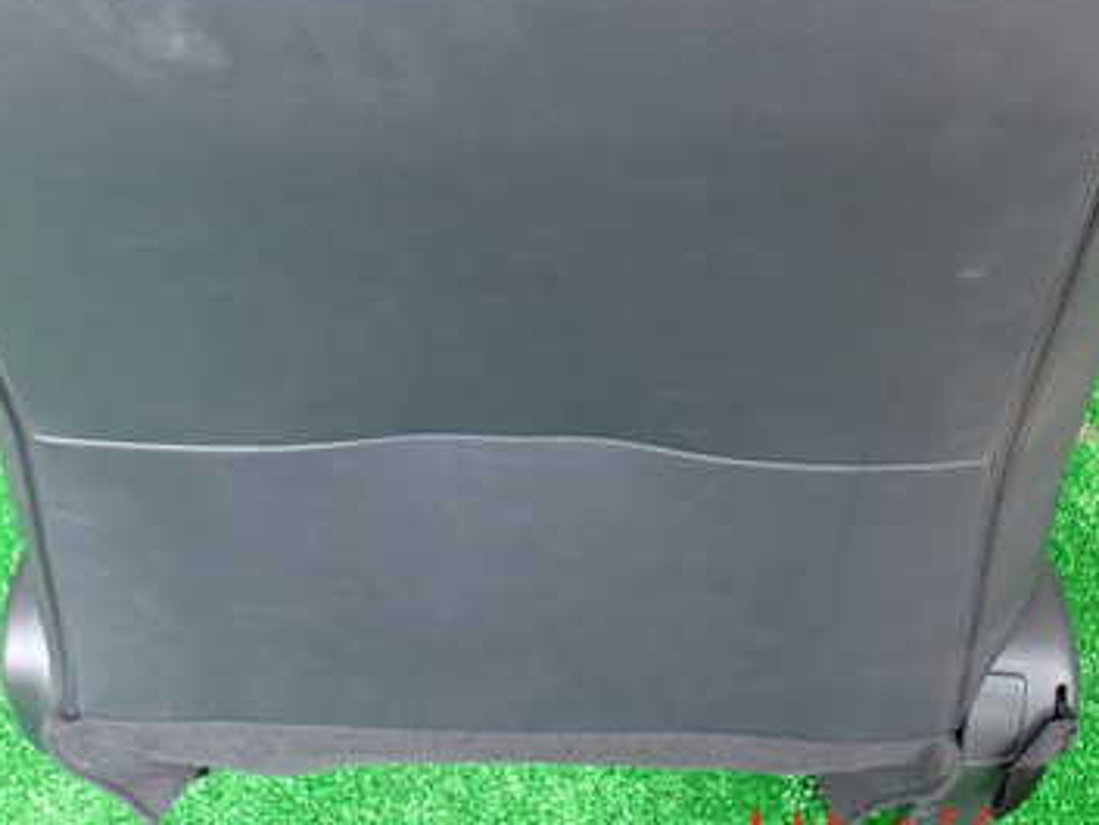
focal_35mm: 51
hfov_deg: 37.5
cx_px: 520
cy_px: 181
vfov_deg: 28.1
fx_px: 1620
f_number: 2.3
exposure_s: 1/30
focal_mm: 5.4
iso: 200
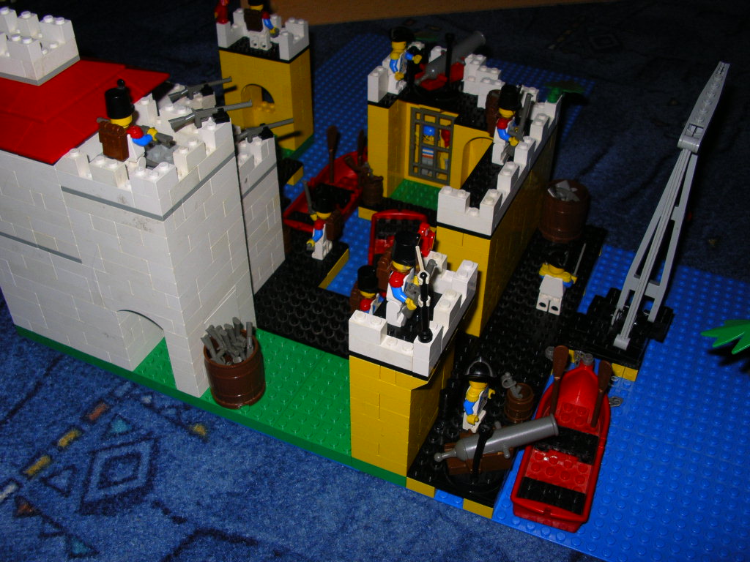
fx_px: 823
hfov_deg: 49.0
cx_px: 375
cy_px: 281
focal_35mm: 38
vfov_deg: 37.7
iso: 50
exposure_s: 1/60
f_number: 4.1
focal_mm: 5.8
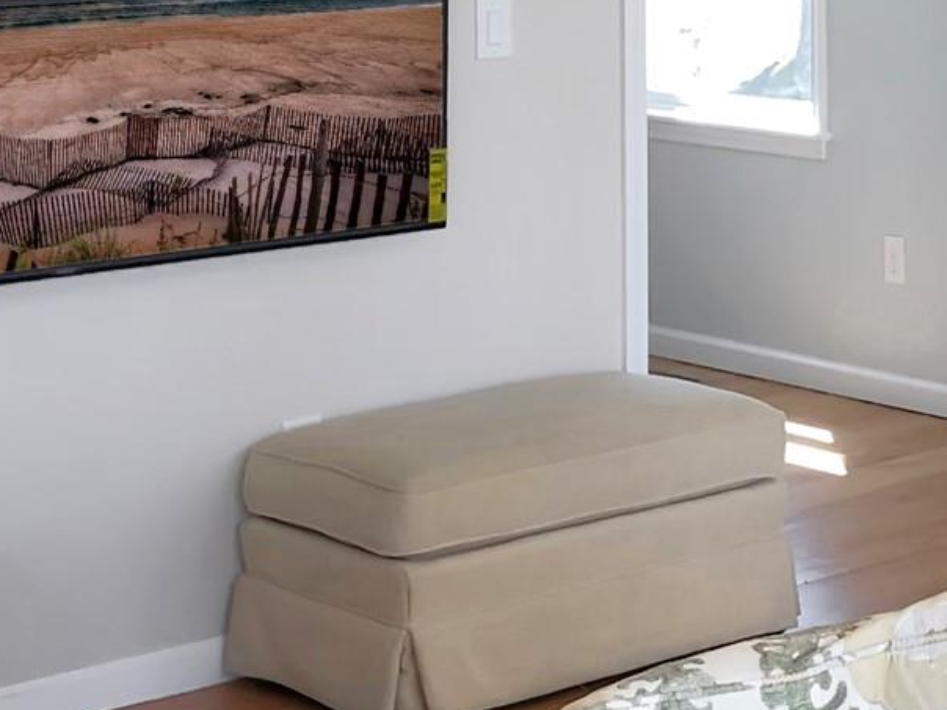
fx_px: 2599
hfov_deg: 19.2
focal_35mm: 95
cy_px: 442
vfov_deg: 15.5
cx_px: 1210
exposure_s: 1/40
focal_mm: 4
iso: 25
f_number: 1.8
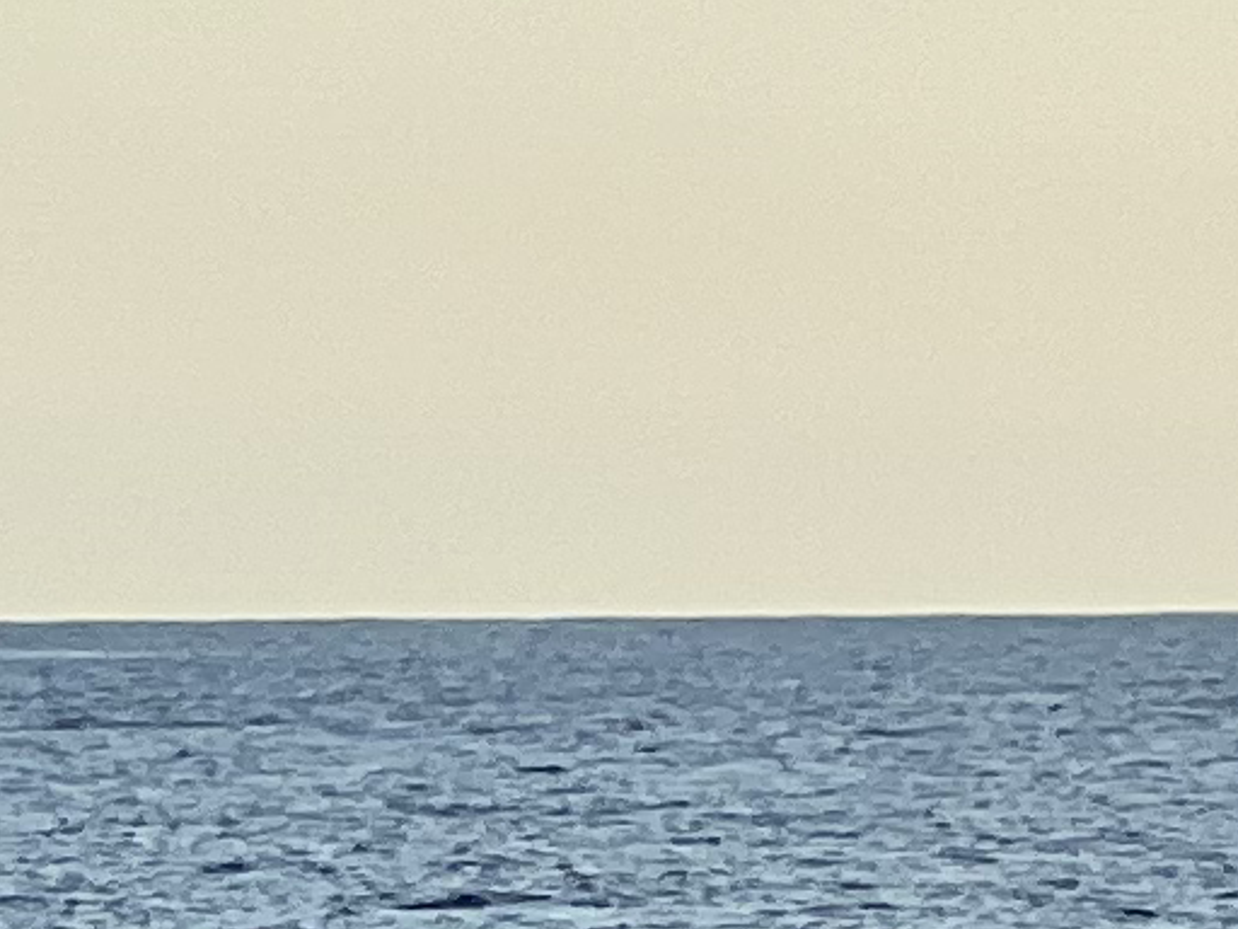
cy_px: 1289
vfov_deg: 2.5
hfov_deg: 3.2
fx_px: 21673
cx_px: -1318
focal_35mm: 606
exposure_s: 1/388
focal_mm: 9
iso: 32
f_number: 2.8
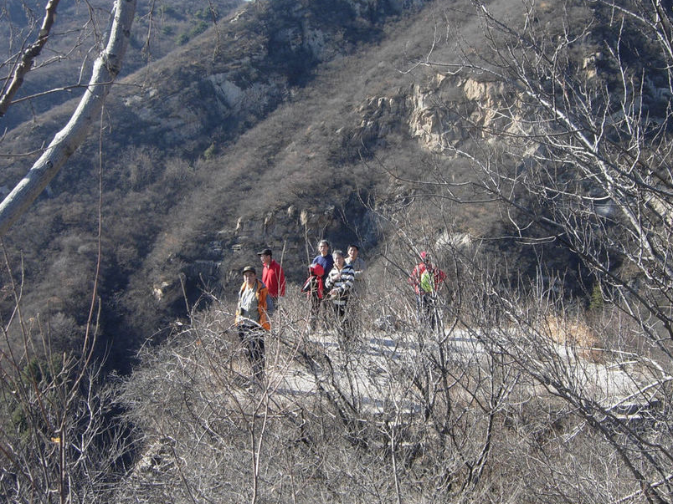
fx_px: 1089
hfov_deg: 34.3
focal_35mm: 56
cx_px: 369
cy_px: 219
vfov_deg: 26.1
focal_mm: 7.5
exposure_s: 1/203
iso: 50
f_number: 4.3
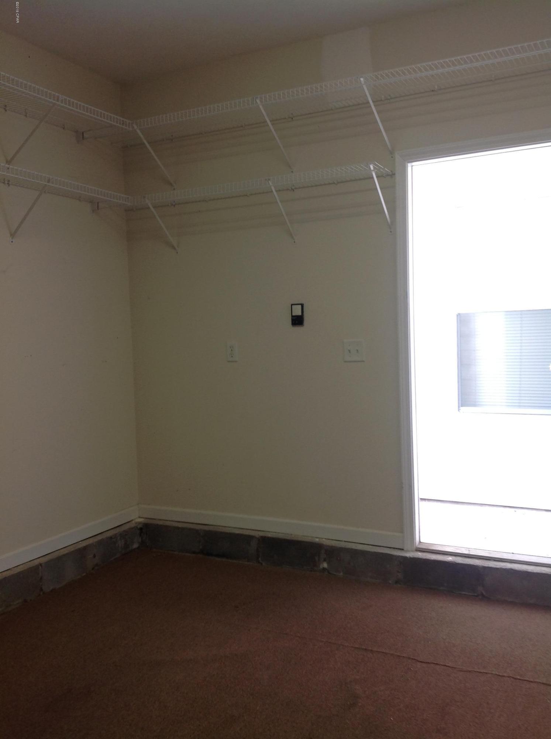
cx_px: 276
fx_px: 745
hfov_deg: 40.6
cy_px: 370
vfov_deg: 52.7
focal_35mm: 35
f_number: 2.4
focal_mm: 4.28
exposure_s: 1/24
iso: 50
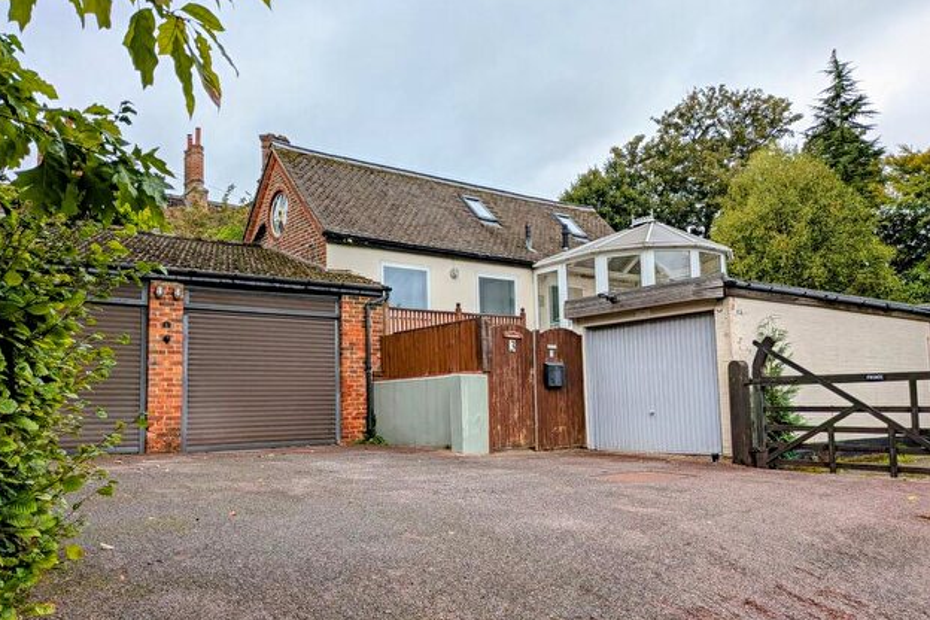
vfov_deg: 46.4
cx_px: 428
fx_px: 723
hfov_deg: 65.4
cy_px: 330
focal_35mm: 28
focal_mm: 4.53
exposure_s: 1/613
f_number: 1.7
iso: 29
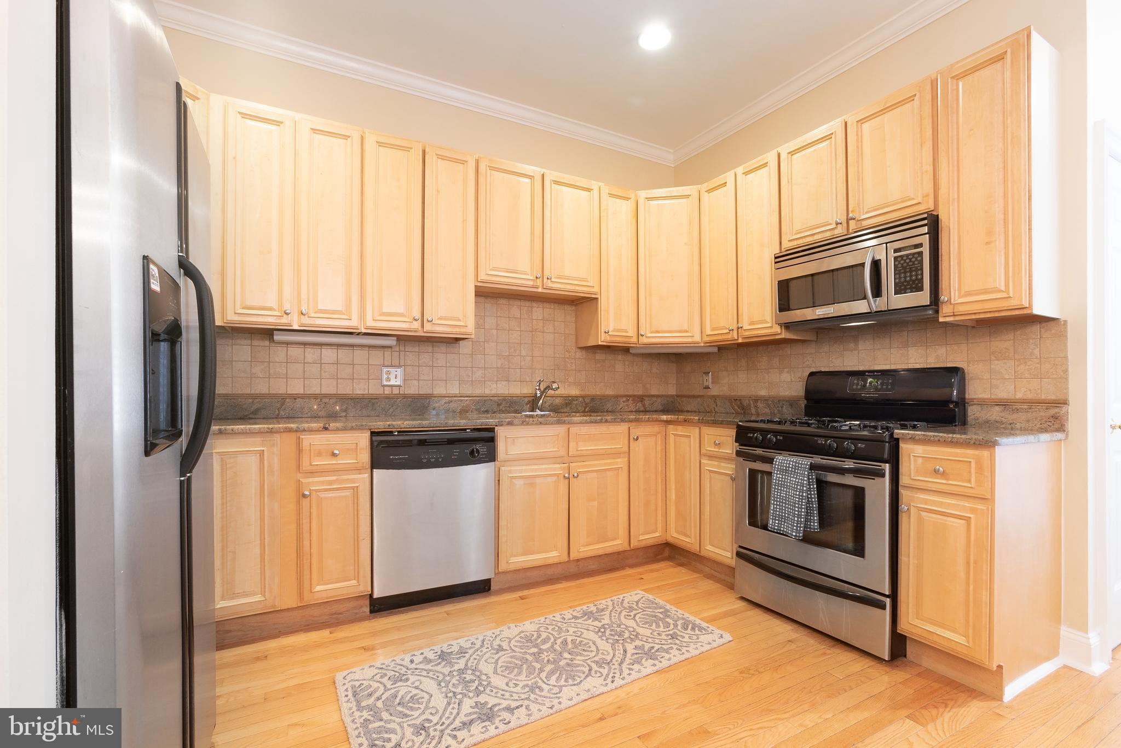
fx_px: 498
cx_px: 560
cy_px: 374
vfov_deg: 73.8
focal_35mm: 16
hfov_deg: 96.7
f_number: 10
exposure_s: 1/3
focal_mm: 16
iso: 640
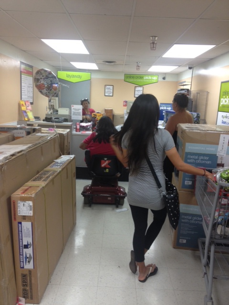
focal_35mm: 35
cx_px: 114
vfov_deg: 52.6
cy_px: 152
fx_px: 309
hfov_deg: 40.7
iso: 50
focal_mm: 4.28
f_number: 2.4
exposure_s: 1/24
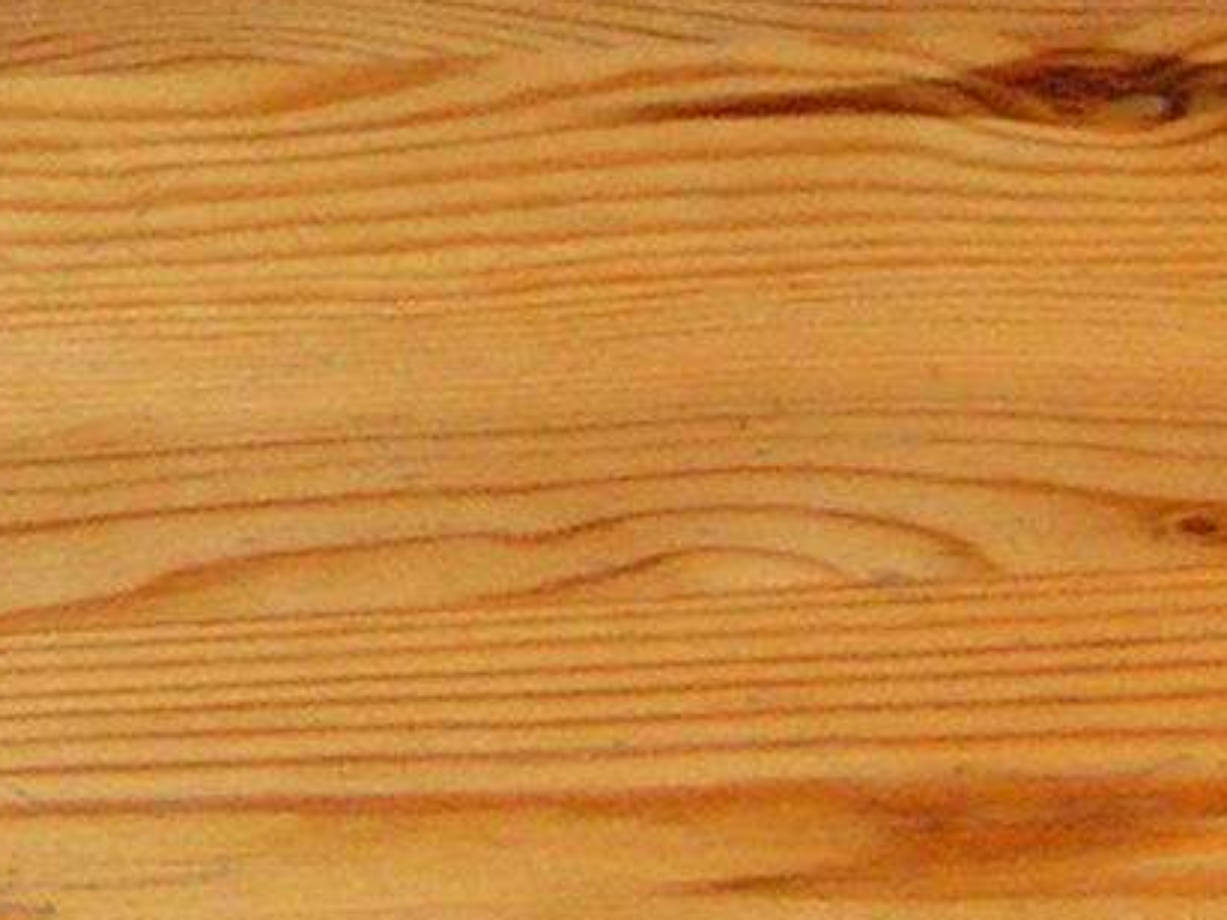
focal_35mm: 210
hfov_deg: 9.0
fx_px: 7441
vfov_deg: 6.9
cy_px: -529
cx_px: -943
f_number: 2.8
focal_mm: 6.3
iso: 200
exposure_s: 1/40
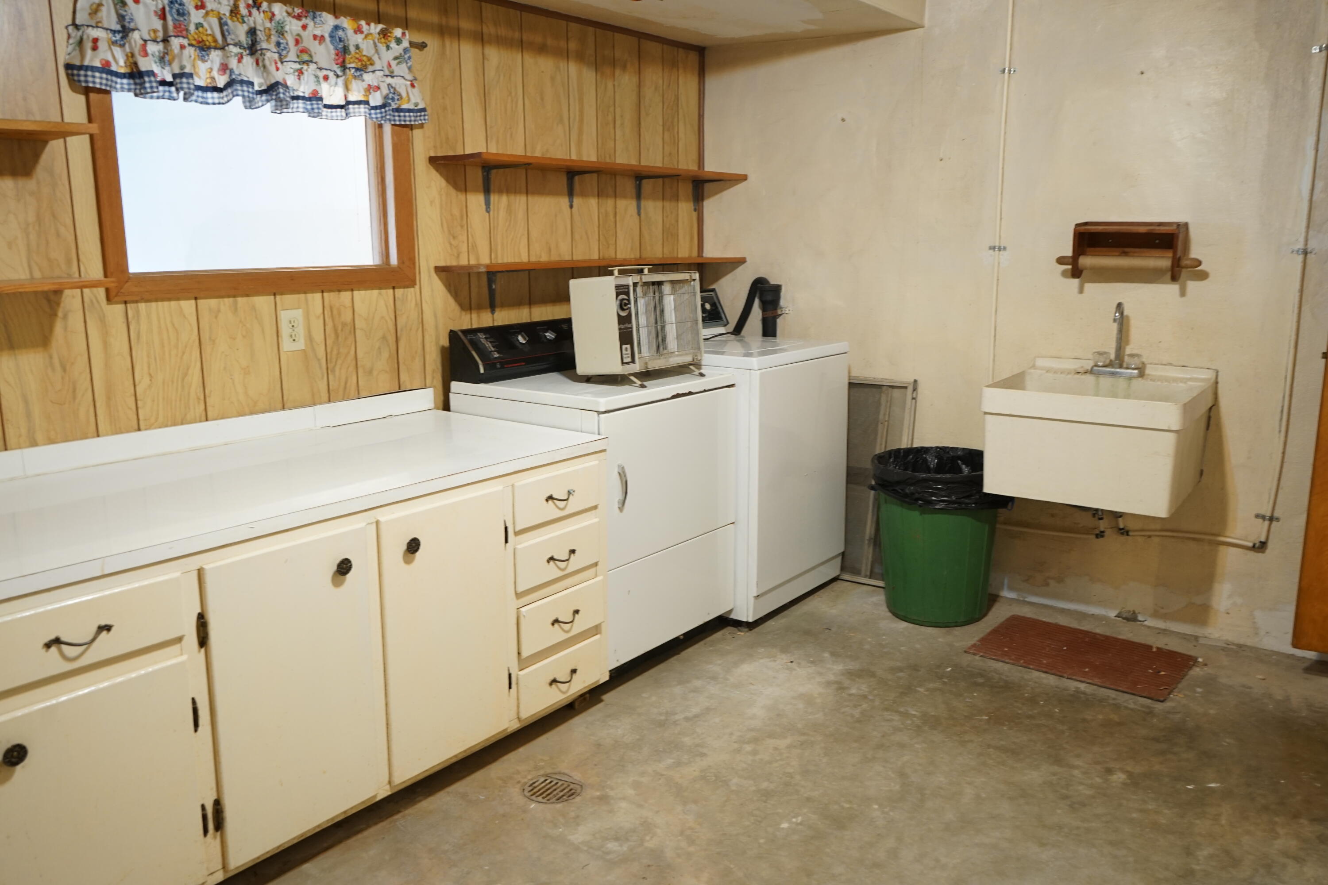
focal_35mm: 28
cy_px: 442
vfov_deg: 46.4
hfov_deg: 65.5
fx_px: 1033
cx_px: 664
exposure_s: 1/6
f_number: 6.3
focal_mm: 28
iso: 1000
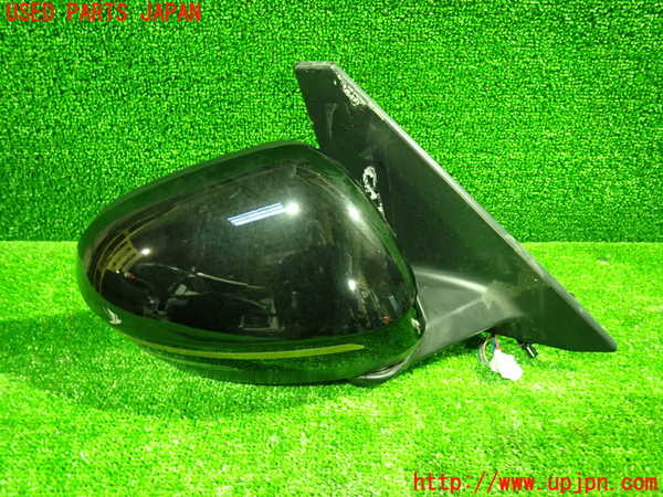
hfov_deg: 69.4
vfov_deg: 54.9
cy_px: 248
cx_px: 332
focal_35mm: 25
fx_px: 479
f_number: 2
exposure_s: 1/10
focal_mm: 4.5
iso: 800
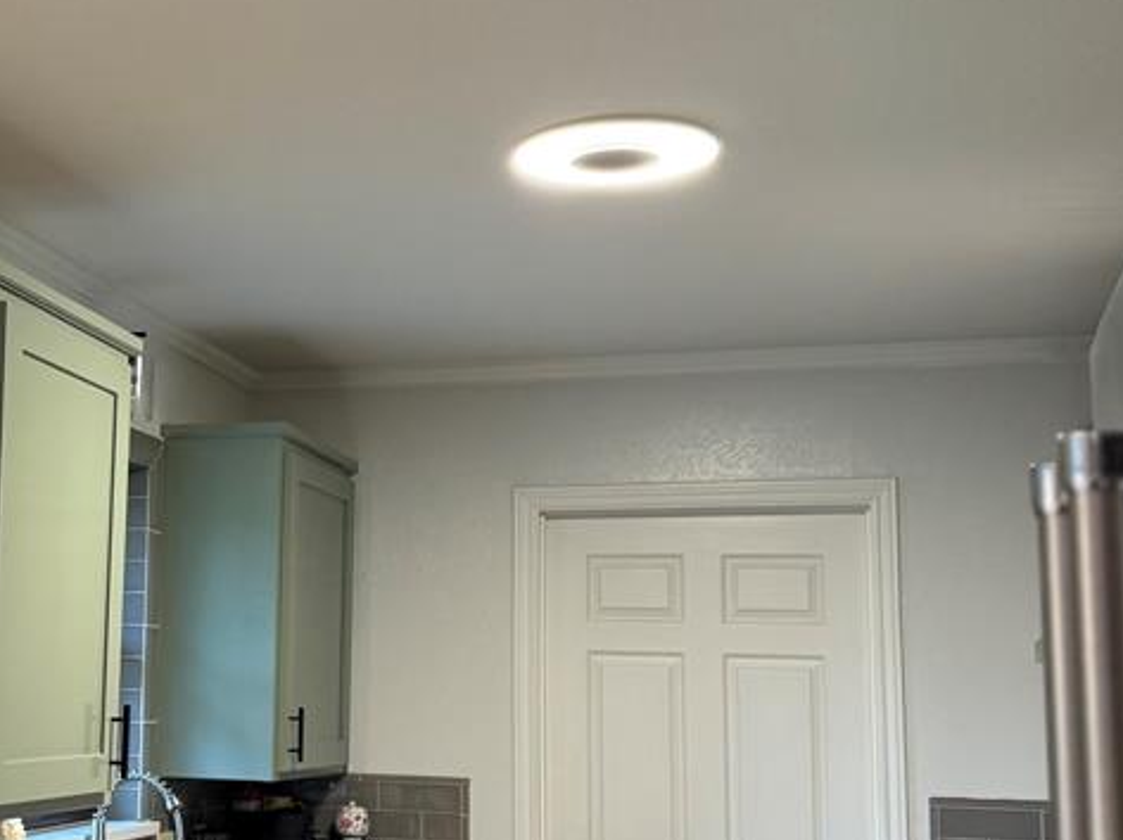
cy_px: 477
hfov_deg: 35.4
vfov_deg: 28.0
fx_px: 1686
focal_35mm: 52
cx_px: 188
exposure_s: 1/60
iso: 250
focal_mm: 6.76
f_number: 1.78
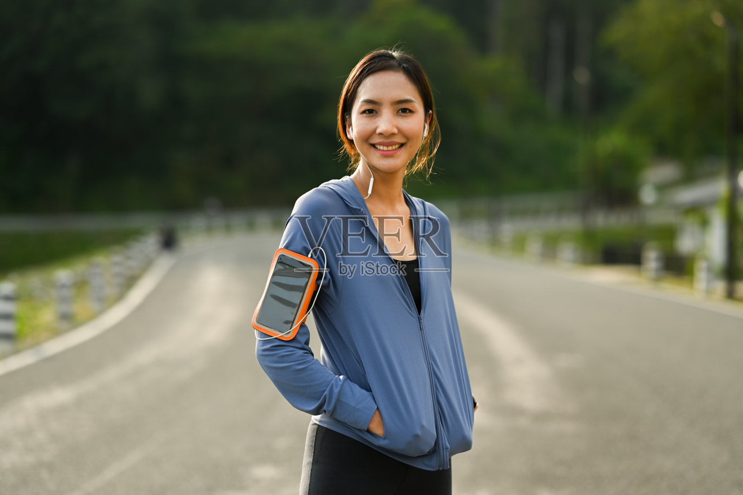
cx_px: 372
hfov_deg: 23.9
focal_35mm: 85
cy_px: 248
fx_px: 1754
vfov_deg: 16.1
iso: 125
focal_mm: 85
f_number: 2.2
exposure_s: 1/2500
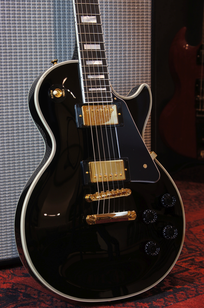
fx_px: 703
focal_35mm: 82
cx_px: 102
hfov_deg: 16.5
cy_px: 154
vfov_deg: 24.6
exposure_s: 1/4
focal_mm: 55
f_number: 6.3
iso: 100
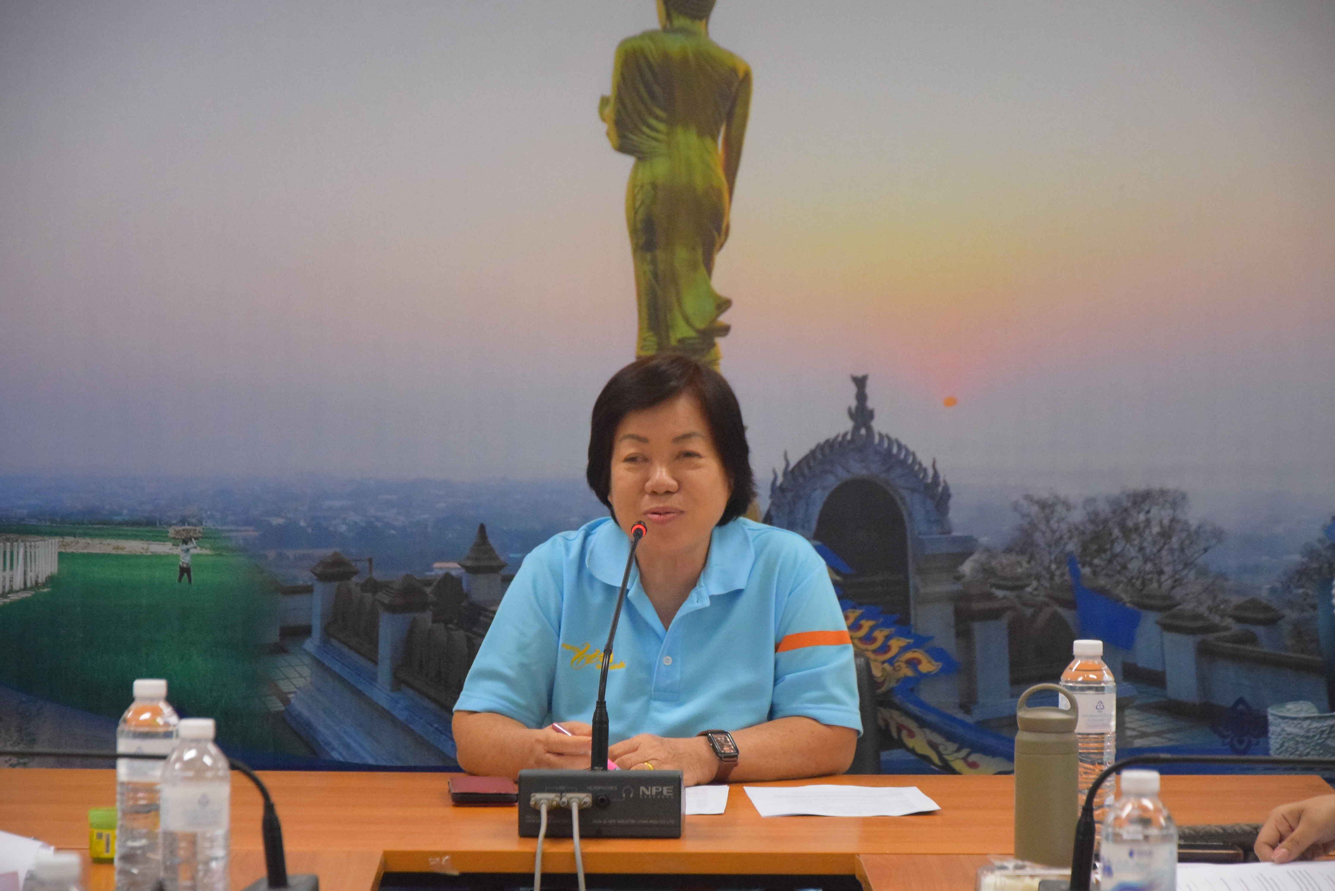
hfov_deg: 14.9
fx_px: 5119
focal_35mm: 138
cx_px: 668
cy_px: 446
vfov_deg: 9.9
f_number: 5.6
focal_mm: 92
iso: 5000
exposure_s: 1/250
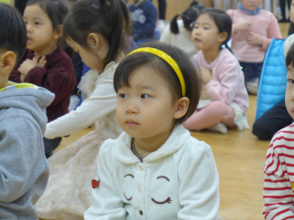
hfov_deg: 21.8
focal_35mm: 90
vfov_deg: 16.4
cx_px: 147
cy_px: 110
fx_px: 764
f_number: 2.3
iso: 400
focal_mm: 17.7
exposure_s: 1/100
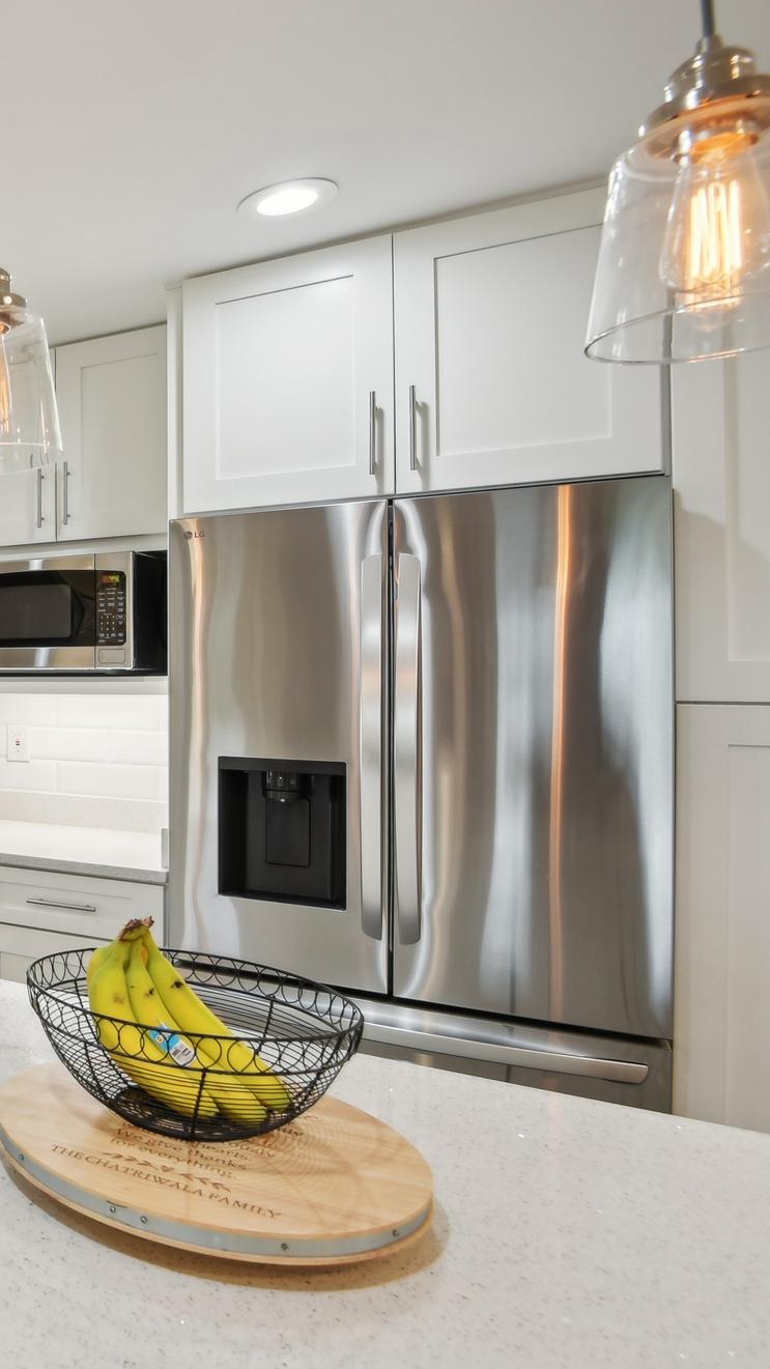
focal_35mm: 26
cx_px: -282
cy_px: 690
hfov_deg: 31.5
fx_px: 944
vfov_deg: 71.9
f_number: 8
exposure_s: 1/20
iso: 400
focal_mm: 16
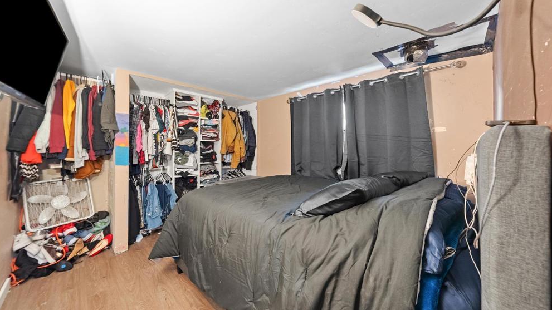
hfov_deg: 110.8
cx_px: 277
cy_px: 144
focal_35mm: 13
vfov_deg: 78.3
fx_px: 190
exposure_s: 20
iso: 250
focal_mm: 12
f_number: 6.3
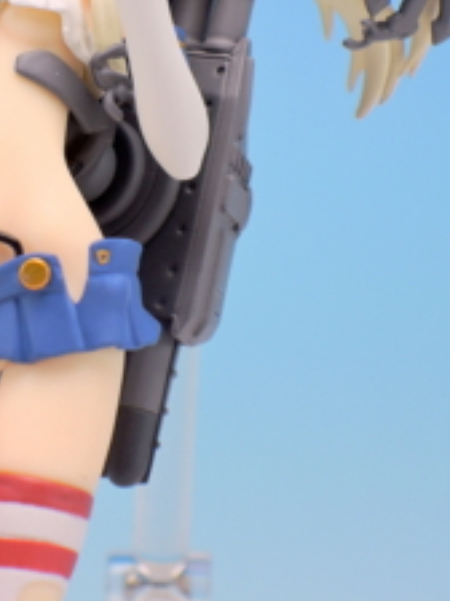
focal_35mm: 214
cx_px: 56
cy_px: 140
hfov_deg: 6.9
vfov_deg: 9.2
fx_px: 3709
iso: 80
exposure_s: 1/5
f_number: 5.6
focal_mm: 25.5
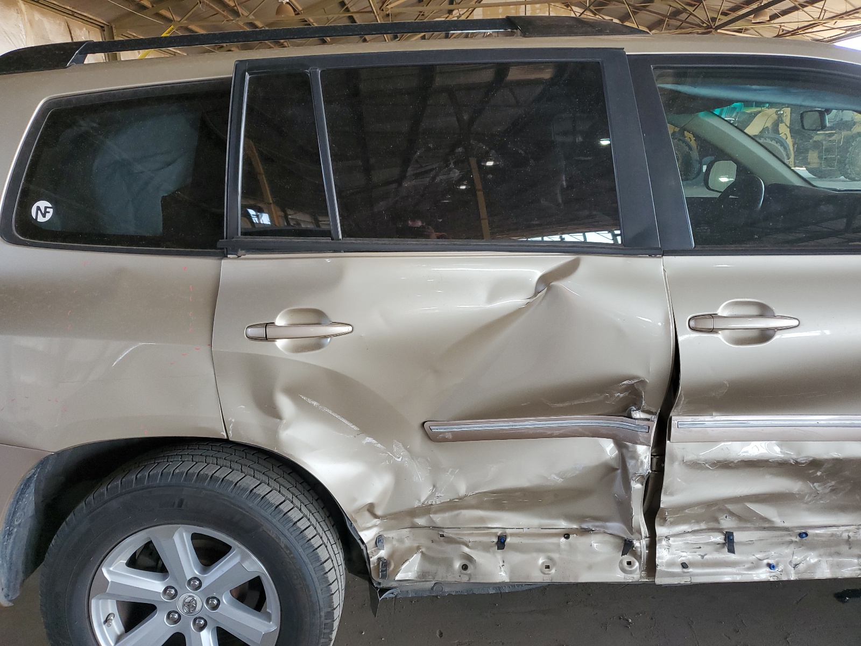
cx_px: 430
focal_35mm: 26
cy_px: 323
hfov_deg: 67.3
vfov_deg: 53.1
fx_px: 647
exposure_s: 1/120
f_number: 1.5
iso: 81
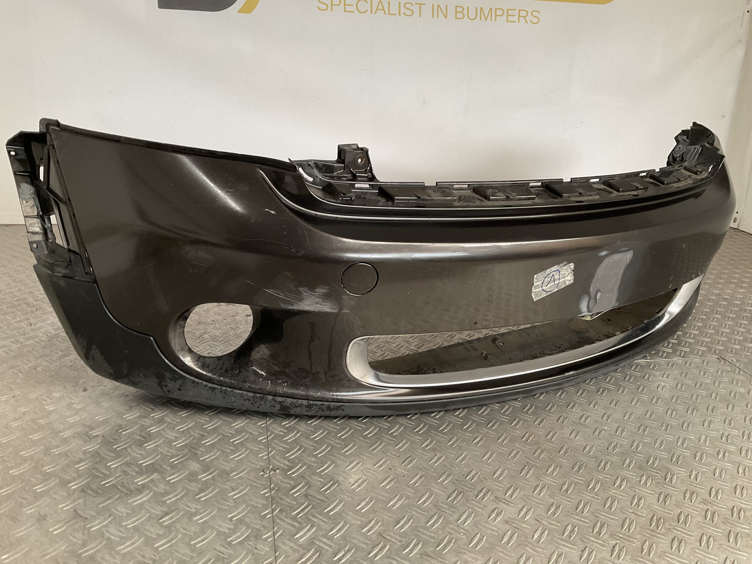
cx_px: 376
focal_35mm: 29
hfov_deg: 61.7
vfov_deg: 48.2
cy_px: 282
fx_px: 630
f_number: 1.8
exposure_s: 1/50
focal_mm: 3
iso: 80
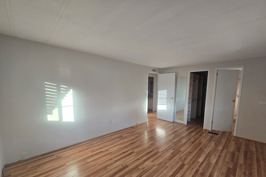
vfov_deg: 80.6
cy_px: 102
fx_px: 103
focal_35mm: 14
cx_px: 137
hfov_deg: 104.2
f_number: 2.2
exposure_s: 1/60
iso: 80
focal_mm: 2.2
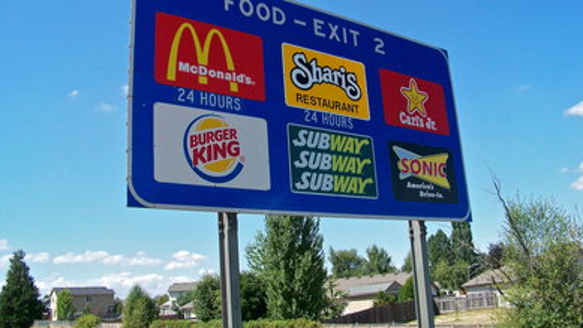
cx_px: 294
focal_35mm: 37
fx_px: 572
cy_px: 141
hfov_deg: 54.0
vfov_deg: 32.0
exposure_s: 1/1250
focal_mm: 5.85
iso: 200
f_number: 4
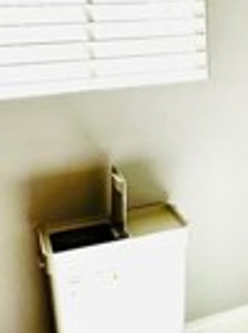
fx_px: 642
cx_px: 357
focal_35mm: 67
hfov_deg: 19.4
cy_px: 32
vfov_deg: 27.9
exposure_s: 1/181
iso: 40
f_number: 2.2
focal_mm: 2.22
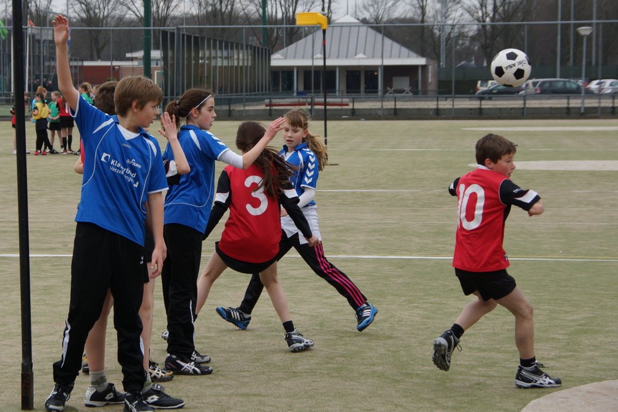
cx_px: 308
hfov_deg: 21.7
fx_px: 1613
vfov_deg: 14.5
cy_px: 212
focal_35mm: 94
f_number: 6.3
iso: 400
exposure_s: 1/1000
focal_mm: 60
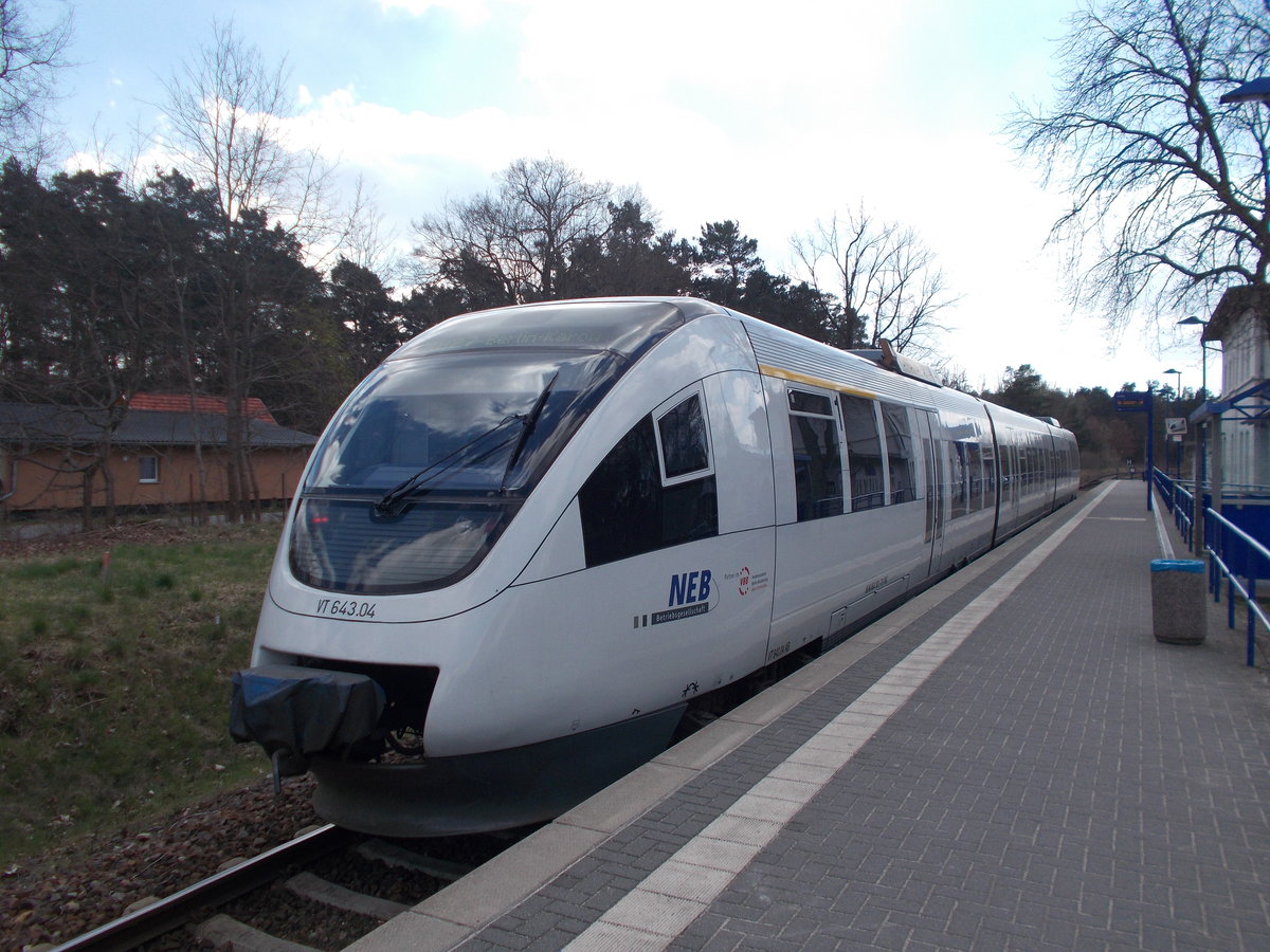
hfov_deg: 60.0
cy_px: 476
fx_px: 1101
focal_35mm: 30
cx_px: 635
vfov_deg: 46.8
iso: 80
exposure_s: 1/125
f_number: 8.6
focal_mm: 5.3
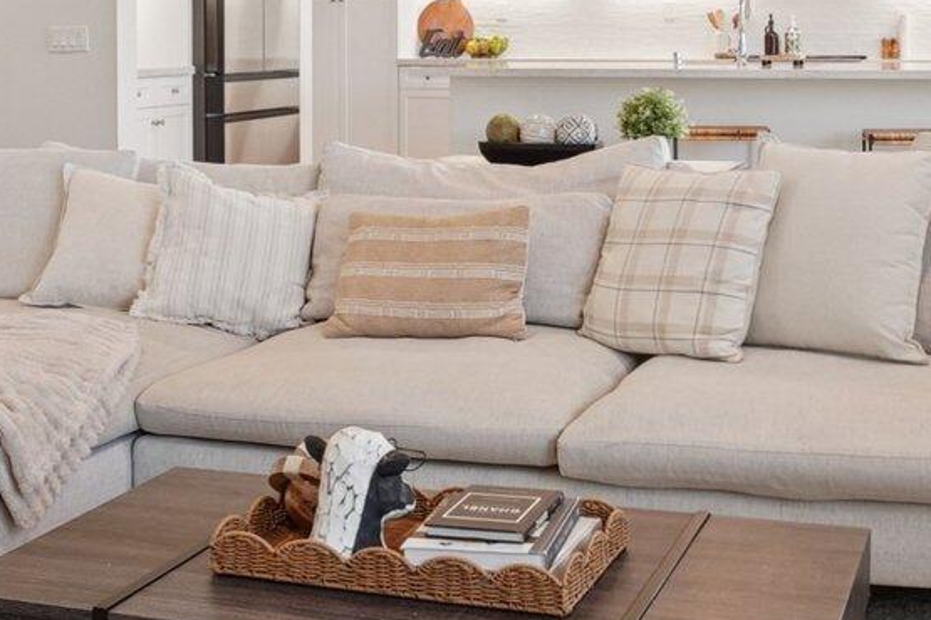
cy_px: 39
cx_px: 555
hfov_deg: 33.8
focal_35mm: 59
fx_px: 1526
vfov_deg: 22.3
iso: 400
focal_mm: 16
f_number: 8
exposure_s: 1/25
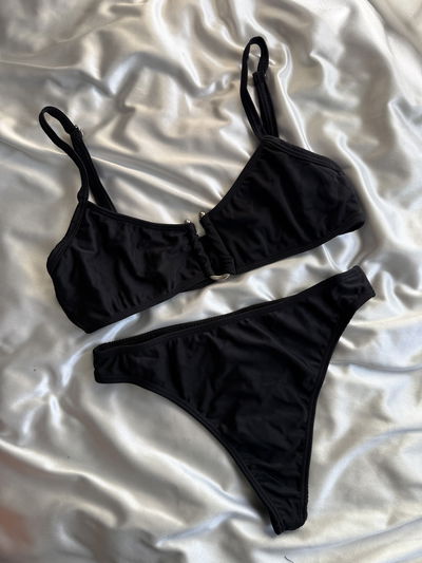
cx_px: 211
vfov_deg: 71.6
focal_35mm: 24
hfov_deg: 56.8
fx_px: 390
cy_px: 282
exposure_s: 1/551
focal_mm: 6.76
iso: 80
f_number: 1.78
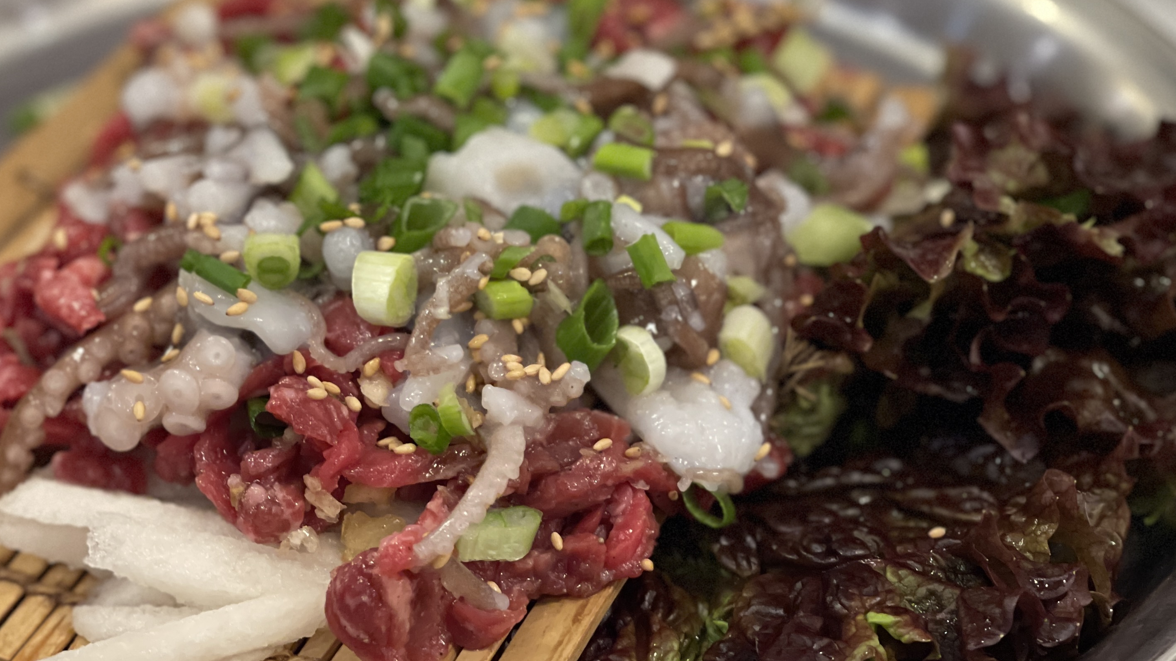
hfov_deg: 21.6
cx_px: 504
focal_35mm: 99
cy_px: 278
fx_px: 3087
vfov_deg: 12.2
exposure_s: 1/30
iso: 400
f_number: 2.2
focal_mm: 7.5
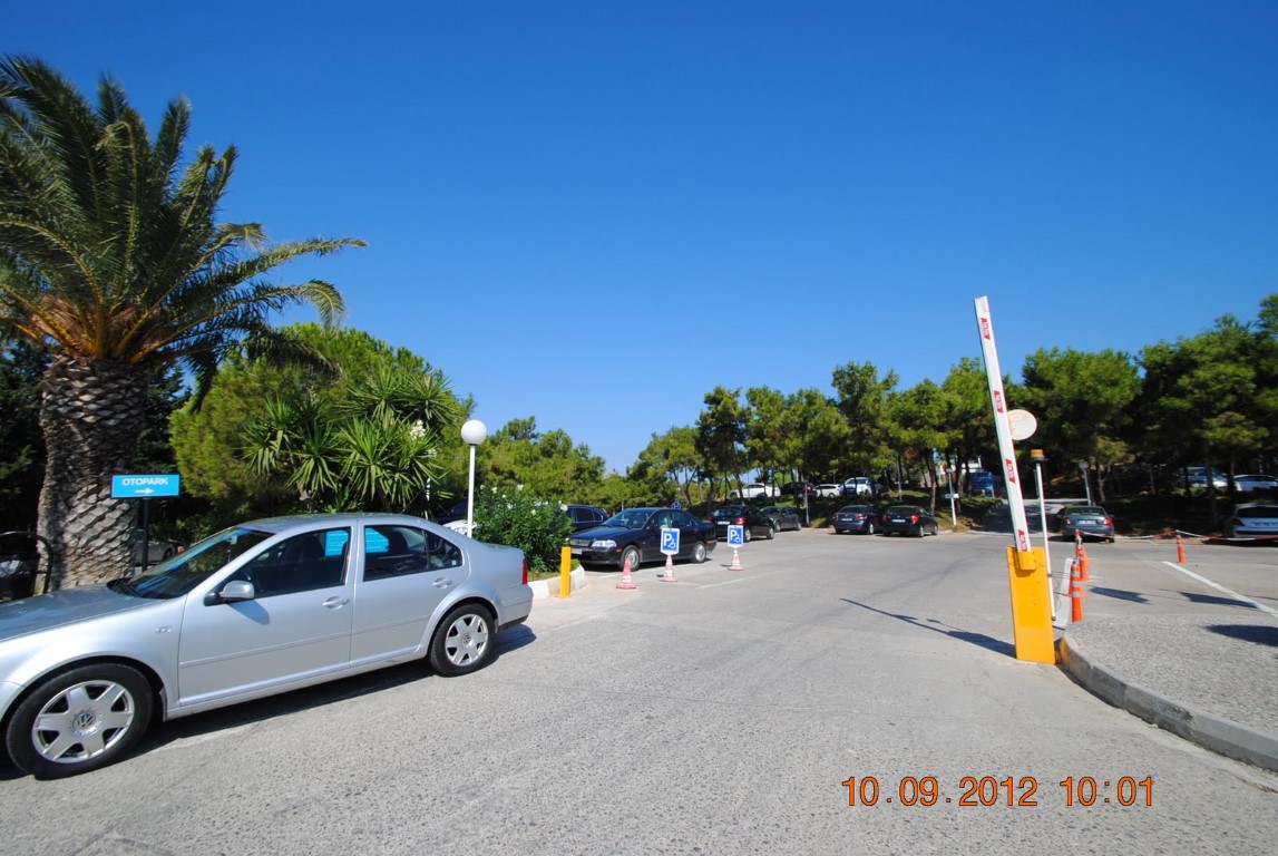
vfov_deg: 77.5
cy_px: 428
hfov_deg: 100.3
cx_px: 639
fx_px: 533
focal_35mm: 15
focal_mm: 10
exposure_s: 1/250
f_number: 8
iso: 100
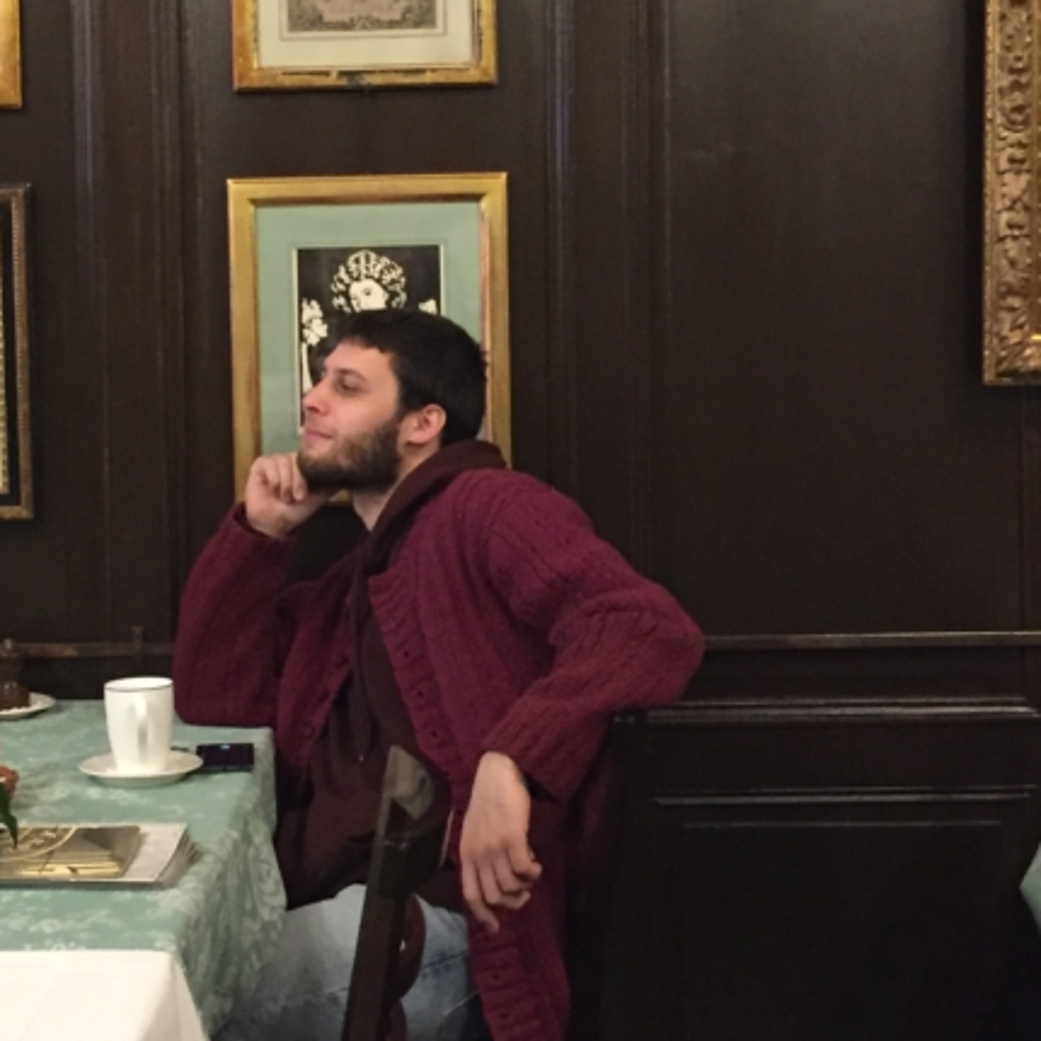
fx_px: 2314
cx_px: 353
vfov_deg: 25.3
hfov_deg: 25.2
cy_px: 415
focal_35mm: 68
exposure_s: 1/17
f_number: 2.2
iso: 320
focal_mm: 4.15
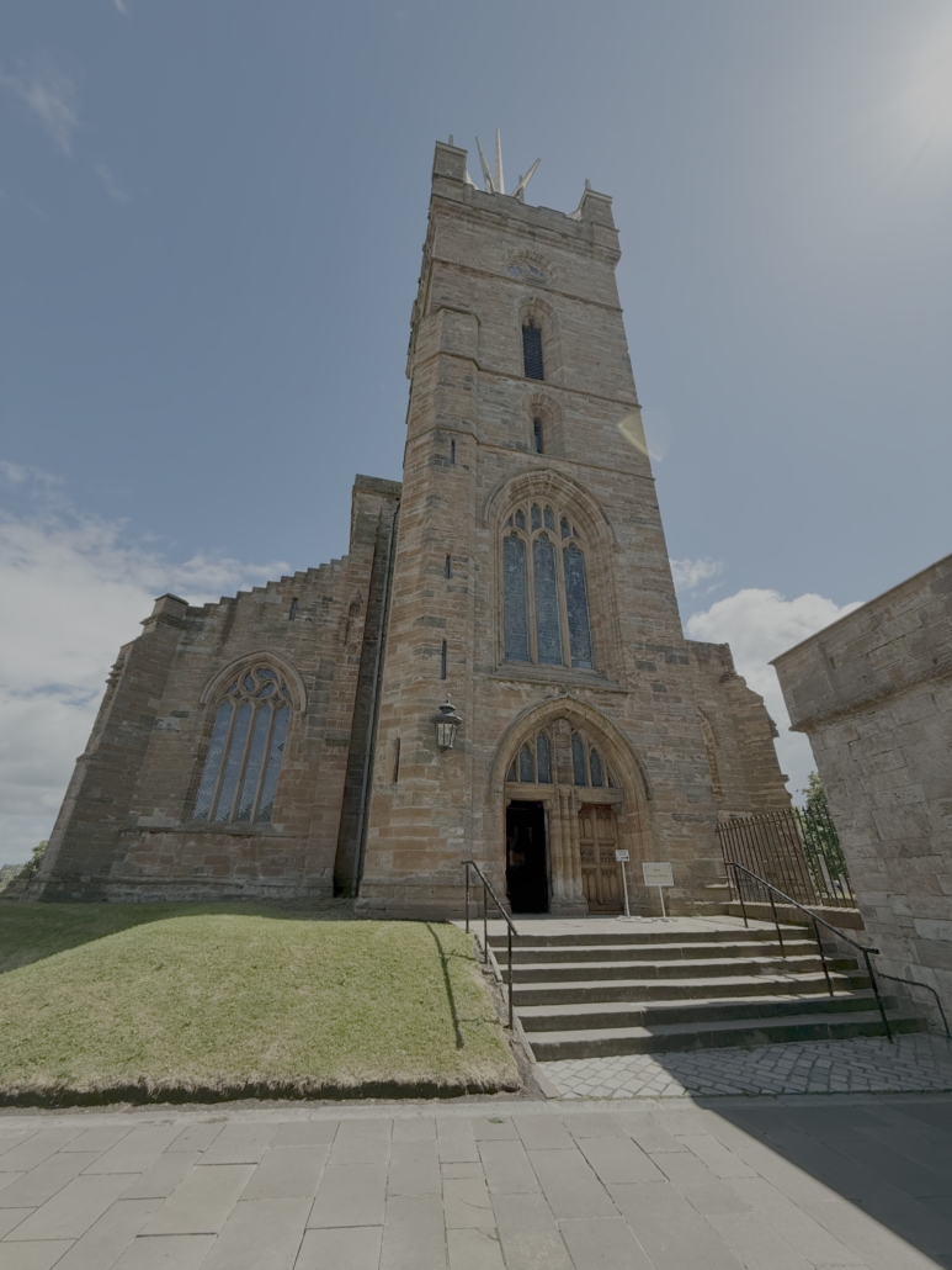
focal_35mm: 14
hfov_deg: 85.7
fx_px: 513
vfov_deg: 102.0
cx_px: 476
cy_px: 635
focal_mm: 2.22
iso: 64
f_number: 2.2
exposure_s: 1/970
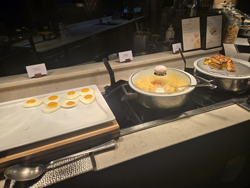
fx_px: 166
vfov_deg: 58.9
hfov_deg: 73.9
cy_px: 94
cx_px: 125
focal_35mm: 23
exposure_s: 1/548
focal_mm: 5.4
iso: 80
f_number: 1.8
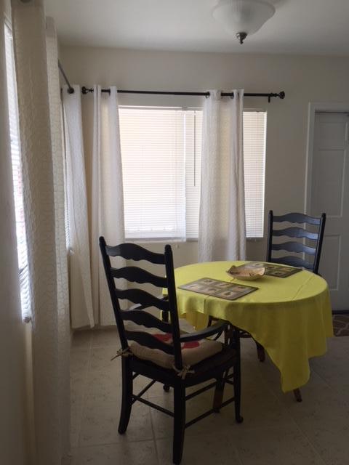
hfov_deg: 48.2
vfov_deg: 61.7
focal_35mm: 29
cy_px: 232
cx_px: 174
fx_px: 390
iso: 32
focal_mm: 4.15
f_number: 2.2
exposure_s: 1/121
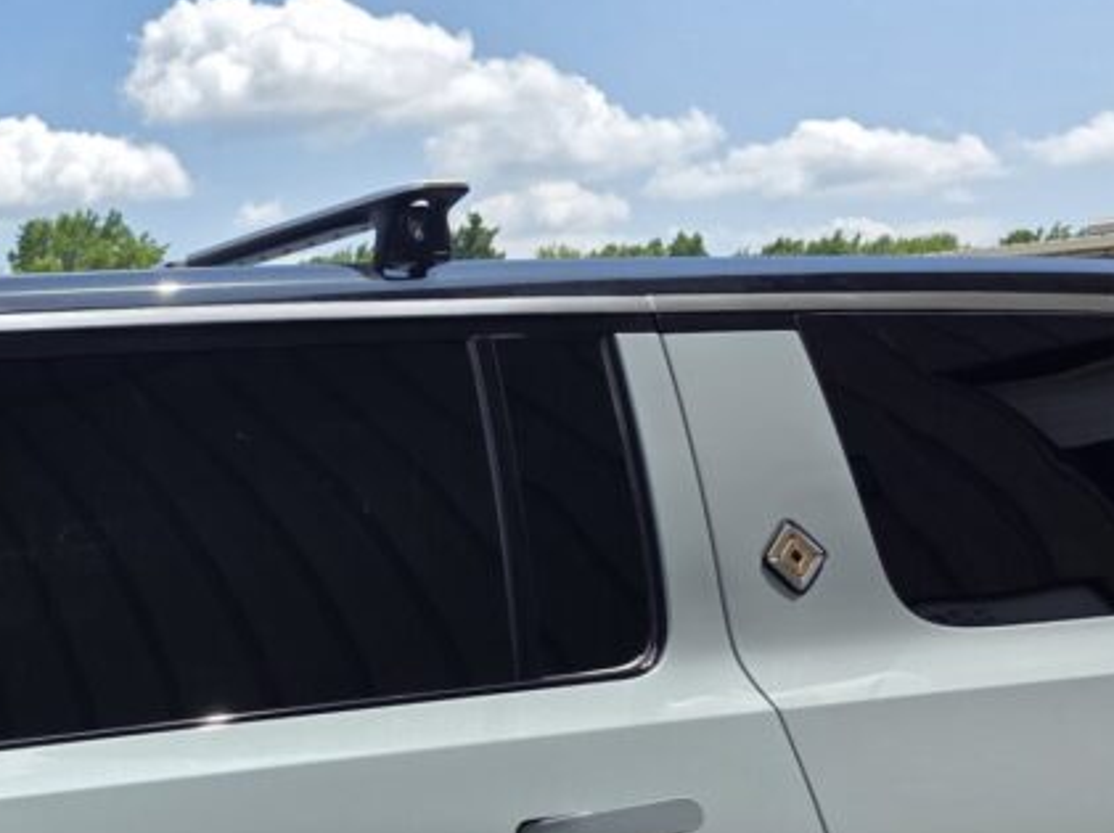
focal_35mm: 56
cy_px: 830
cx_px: -169
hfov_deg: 30.1
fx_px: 1801
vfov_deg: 24.9
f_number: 1.7
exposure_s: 1/4333
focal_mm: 6.3
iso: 80
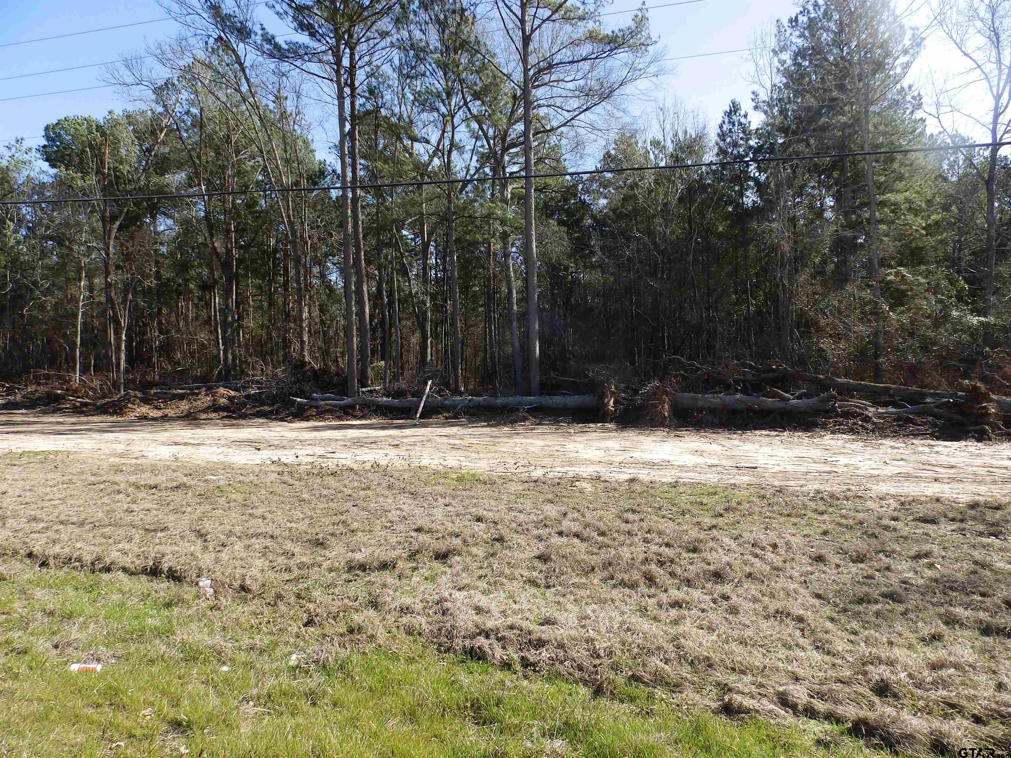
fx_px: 643
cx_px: 506
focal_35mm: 22
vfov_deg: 61.1
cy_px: 379
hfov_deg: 76.4
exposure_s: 1/320
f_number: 4.5
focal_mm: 4
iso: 80
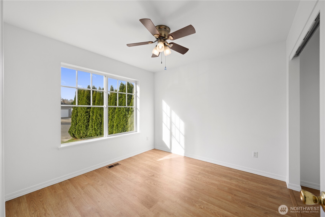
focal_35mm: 14
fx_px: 126
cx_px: 162
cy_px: 108
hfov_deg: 104.3
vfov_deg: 81.2
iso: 200
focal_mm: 14
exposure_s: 1/50
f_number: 8
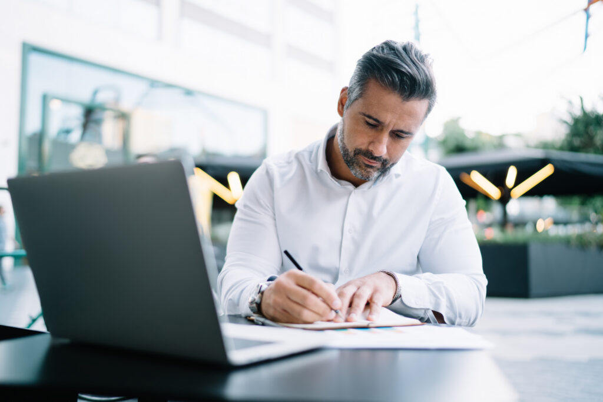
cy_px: 201
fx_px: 586
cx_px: 302
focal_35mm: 35
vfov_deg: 37.9
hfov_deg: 54.4
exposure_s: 1/400
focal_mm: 35
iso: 400
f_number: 1.4
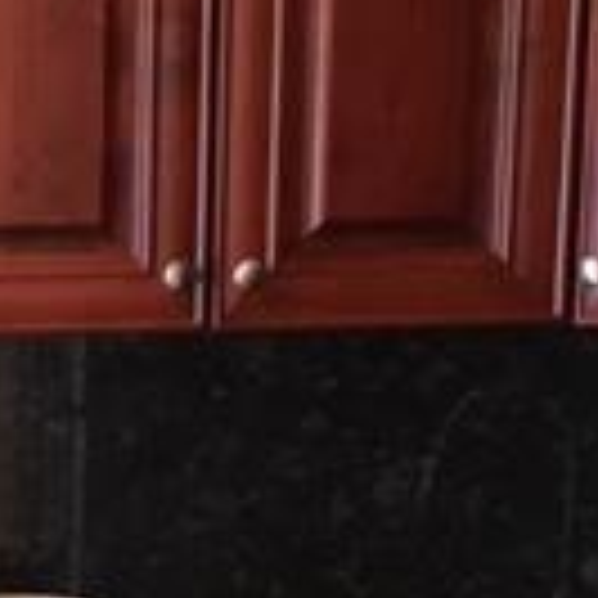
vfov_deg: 13.8
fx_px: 2404
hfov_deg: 13.3
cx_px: -310
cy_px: 715
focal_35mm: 123
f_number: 2.2
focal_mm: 4.15
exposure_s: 1/15
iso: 320
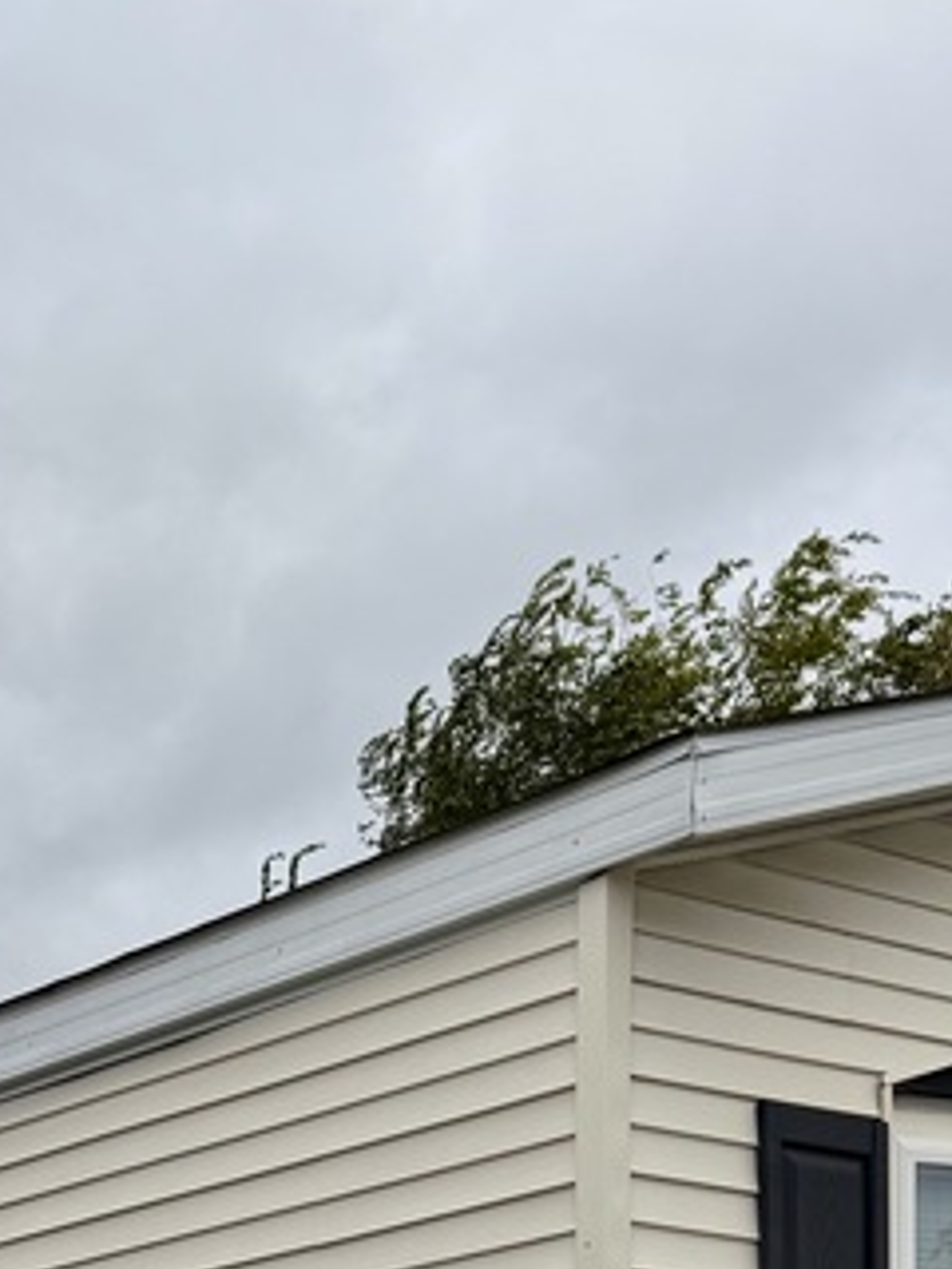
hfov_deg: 18.0
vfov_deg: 21.8
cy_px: 1642
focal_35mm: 81
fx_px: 2970
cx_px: 151
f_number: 1.78
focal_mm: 6.76
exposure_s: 1/5319
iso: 80
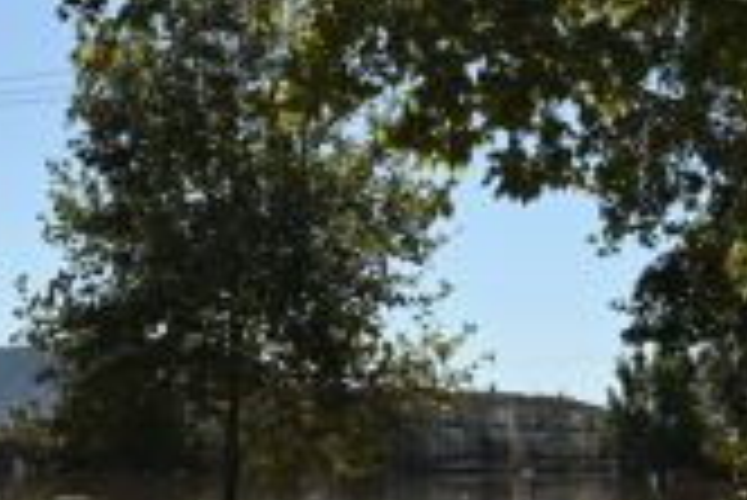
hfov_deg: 23.5
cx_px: 144
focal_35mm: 85
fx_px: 1765
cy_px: 20
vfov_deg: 15.8
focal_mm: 22
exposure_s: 1/400
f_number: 10
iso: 160
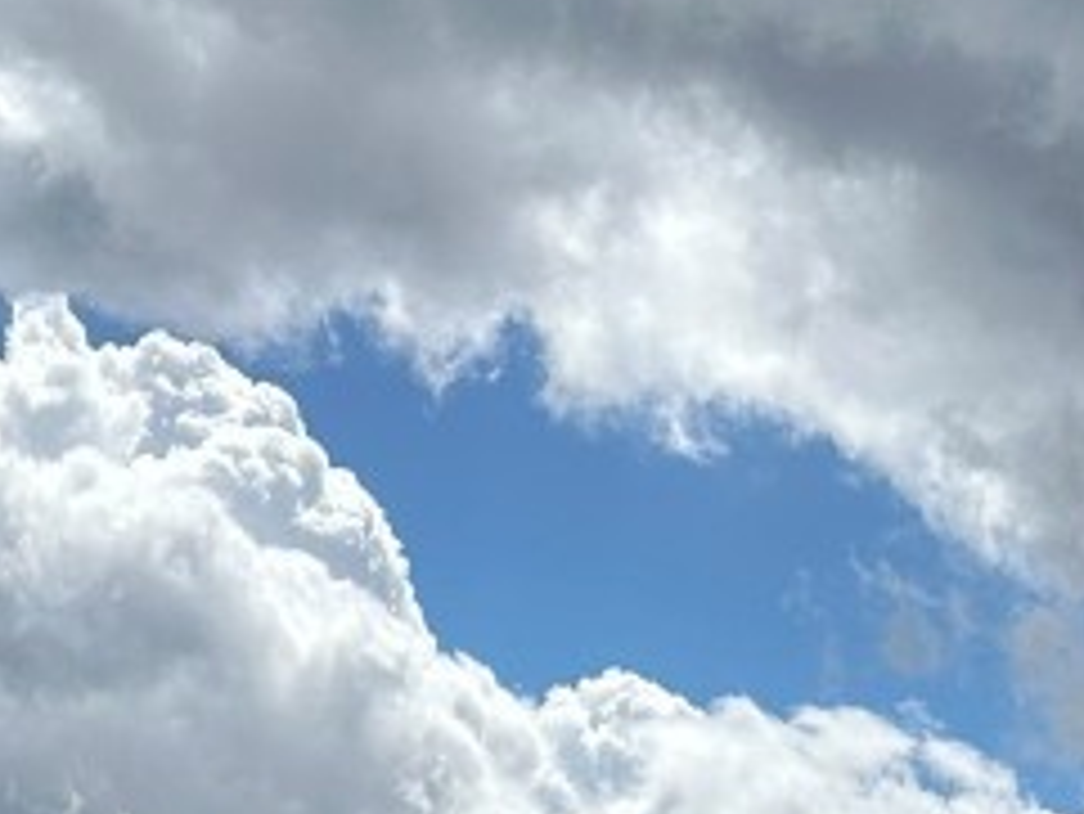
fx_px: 3196
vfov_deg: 13.3
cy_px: 1367
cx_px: 783
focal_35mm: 102
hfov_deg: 19.1
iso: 80
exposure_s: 1/8197
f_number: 1.78
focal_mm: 6.86
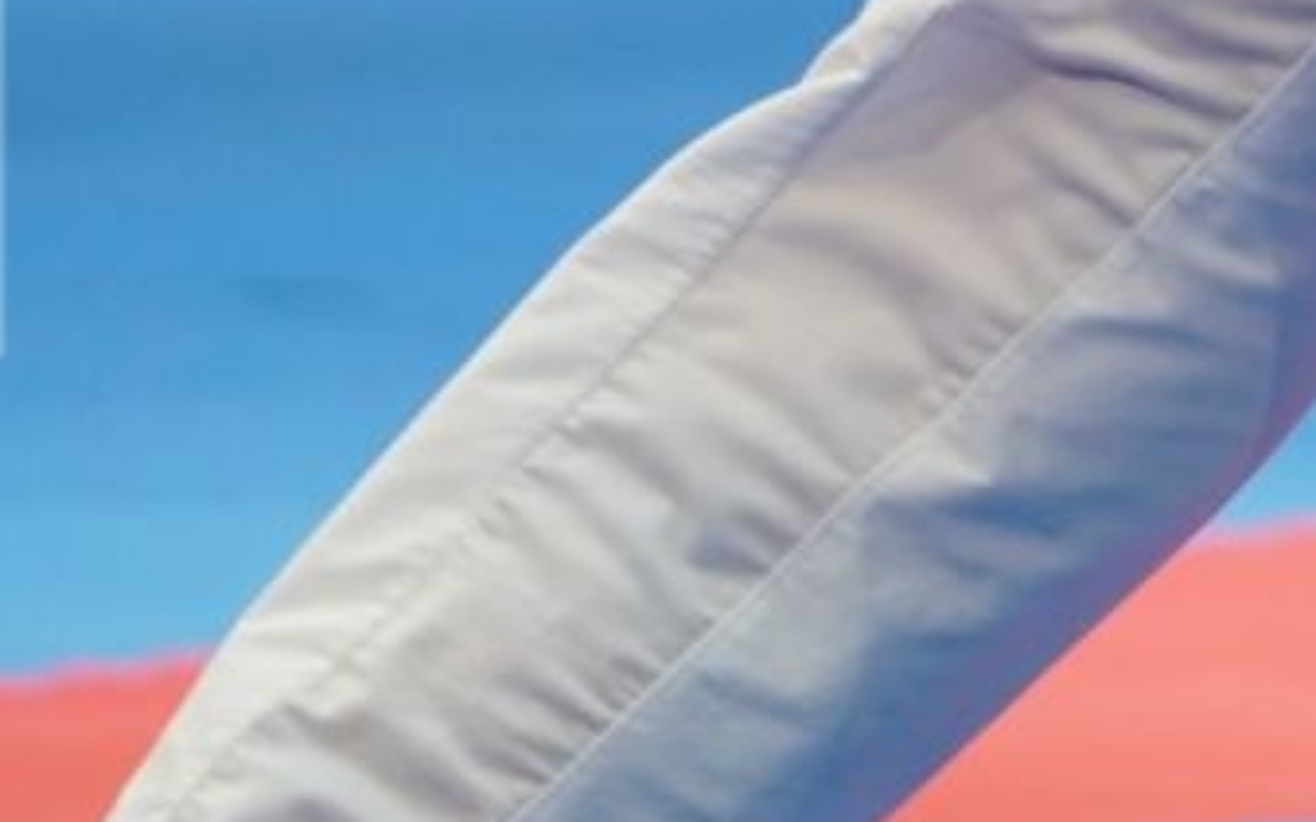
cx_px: 2282
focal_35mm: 750
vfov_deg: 1.7
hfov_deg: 2.8
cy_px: -1383
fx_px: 26890
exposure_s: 1/1000
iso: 1600
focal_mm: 138
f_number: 2.8
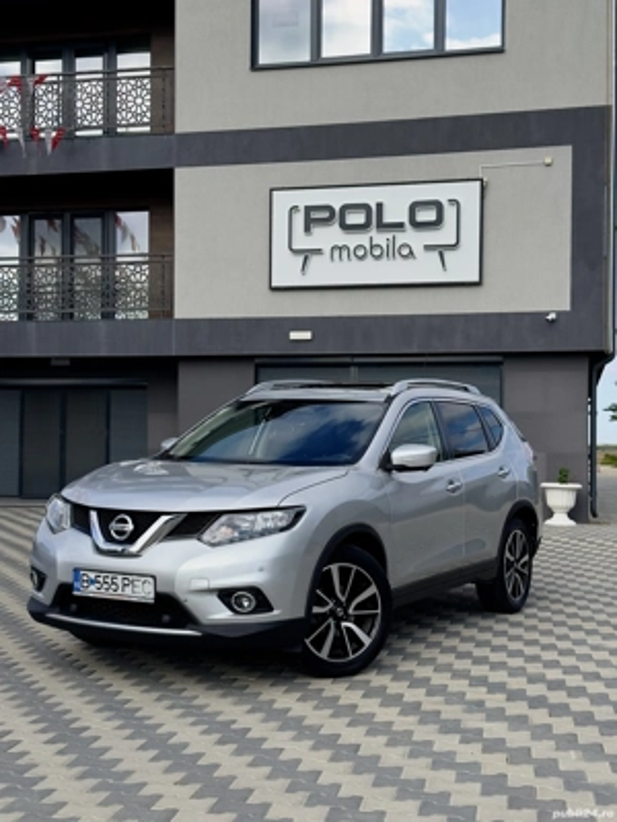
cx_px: 308
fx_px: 1141
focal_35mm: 48
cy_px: 411
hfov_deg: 30.3
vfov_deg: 39.7
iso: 64
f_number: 1.78
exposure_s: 1/2667
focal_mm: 6.86
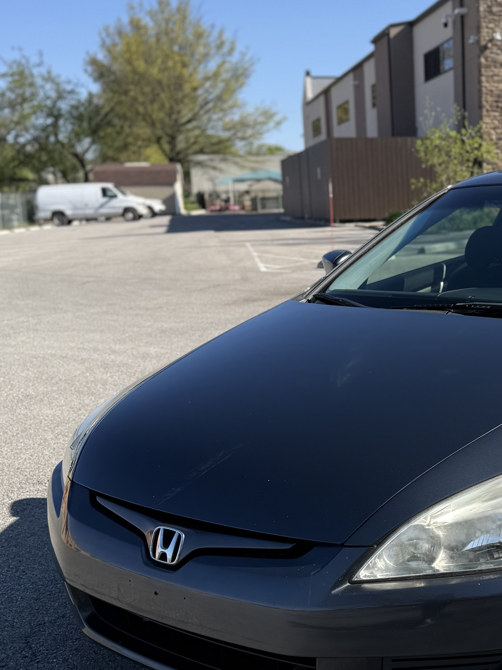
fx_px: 948
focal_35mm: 49
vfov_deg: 38.6
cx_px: 453
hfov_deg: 28.5
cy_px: 427
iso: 80
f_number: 1.78
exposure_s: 1/2801
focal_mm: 6.76
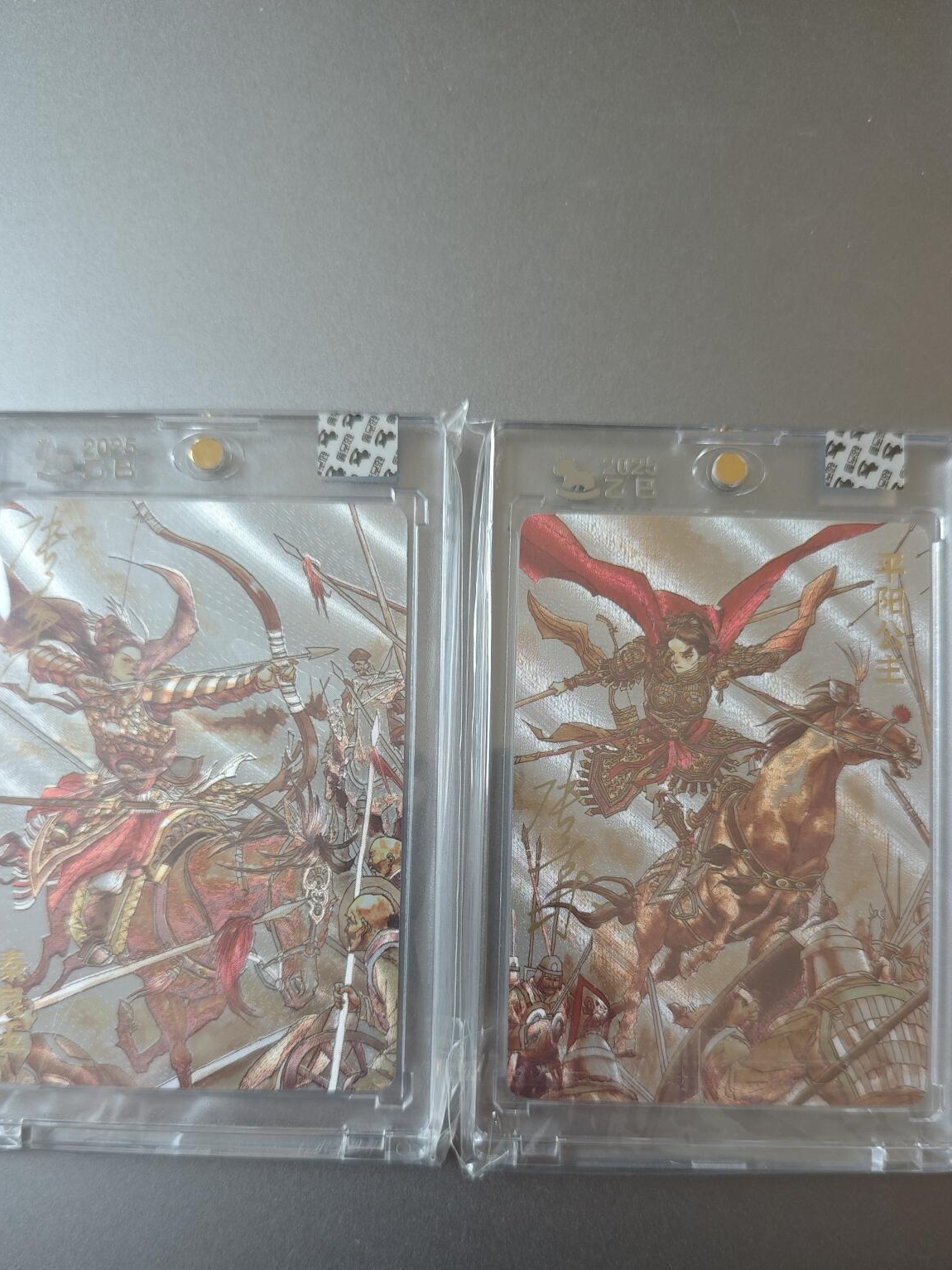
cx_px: 476
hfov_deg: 51.4
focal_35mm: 27
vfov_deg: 64.9
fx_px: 990
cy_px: 739
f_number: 1.6
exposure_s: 1/50.9
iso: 320
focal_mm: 6.55
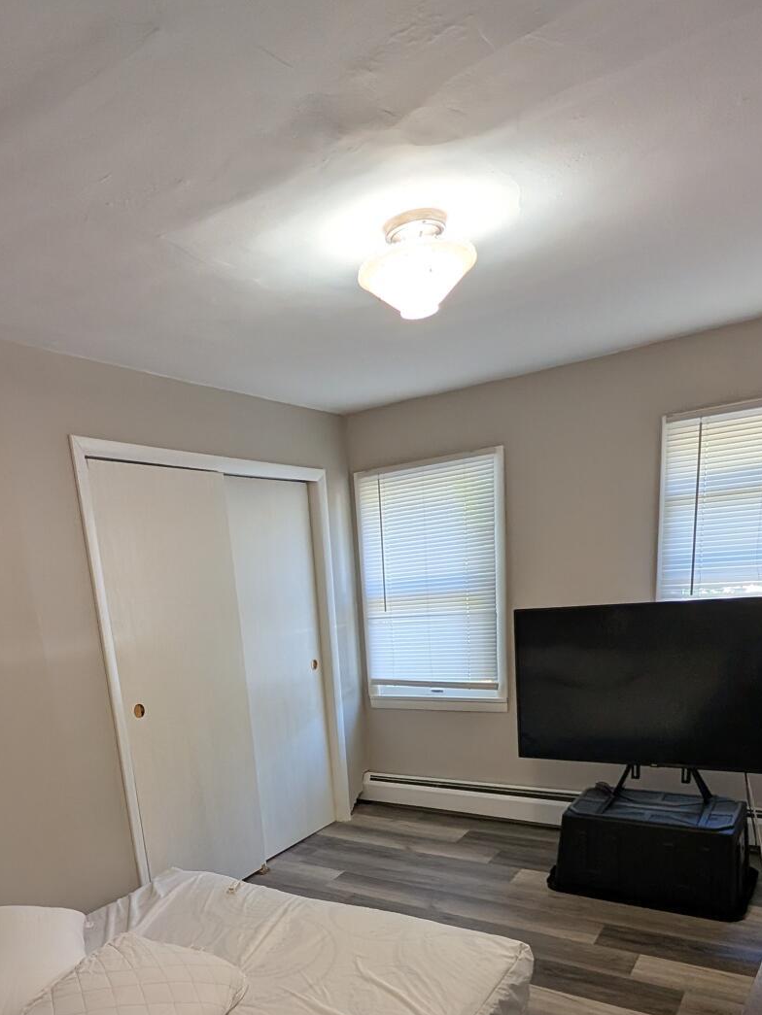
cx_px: 308
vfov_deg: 67.6
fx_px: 675
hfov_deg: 58.5
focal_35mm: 23
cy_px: 798
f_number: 1.7
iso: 76
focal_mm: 2.02
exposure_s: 1/71.1
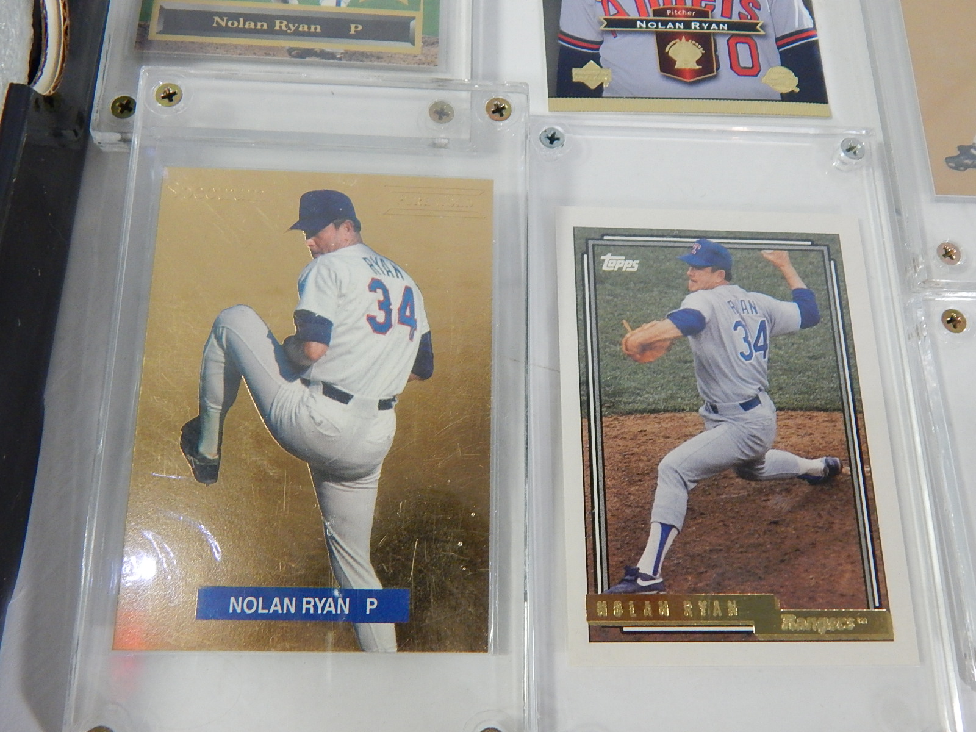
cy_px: 366
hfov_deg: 58.4
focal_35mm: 31
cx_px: 488
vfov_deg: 45.4
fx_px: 874
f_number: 3.2
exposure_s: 1/50
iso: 400
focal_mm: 5.6
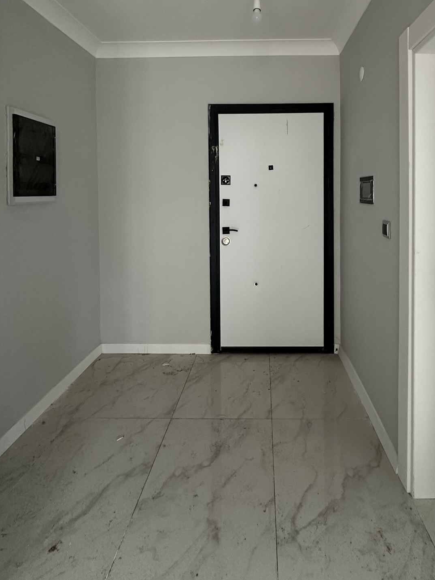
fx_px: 335
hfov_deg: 65.4
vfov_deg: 79.3
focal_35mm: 20
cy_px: 197
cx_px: 259
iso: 320
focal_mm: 2.22
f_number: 2.2
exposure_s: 1/50
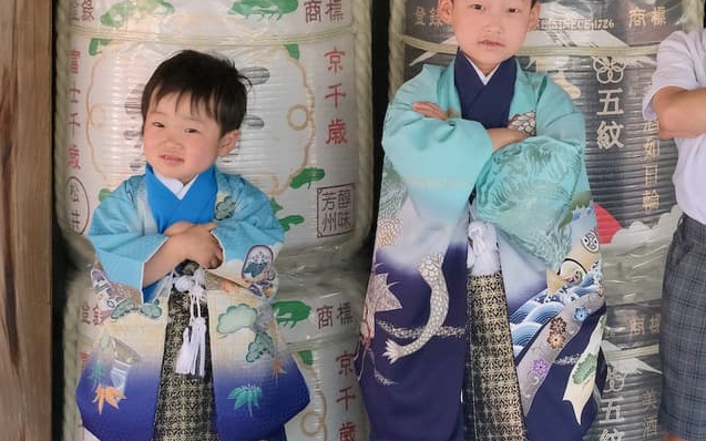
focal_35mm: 106
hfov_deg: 19.6
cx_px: 492
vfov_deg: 12.3
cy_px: 183
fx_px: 2039
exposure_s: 1/100
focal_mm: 30.8
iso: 1600
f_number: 6.4
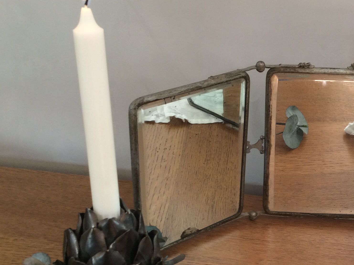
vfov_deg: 26.0
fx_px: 572
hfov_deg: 33.3
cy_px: 157
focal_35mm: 56
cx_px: 287
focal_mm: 3.3
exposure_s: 1/33
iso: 40
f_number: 2.4
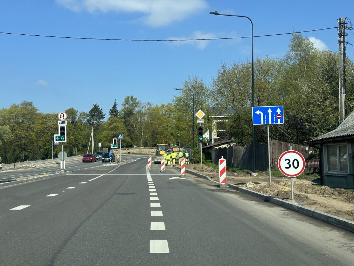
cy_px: 133
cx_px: 177
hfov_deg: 39.7
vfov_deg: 30.3
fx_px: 491
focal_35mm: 48
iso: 64
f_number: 1.78
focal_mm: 6.86
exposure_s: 1/3367
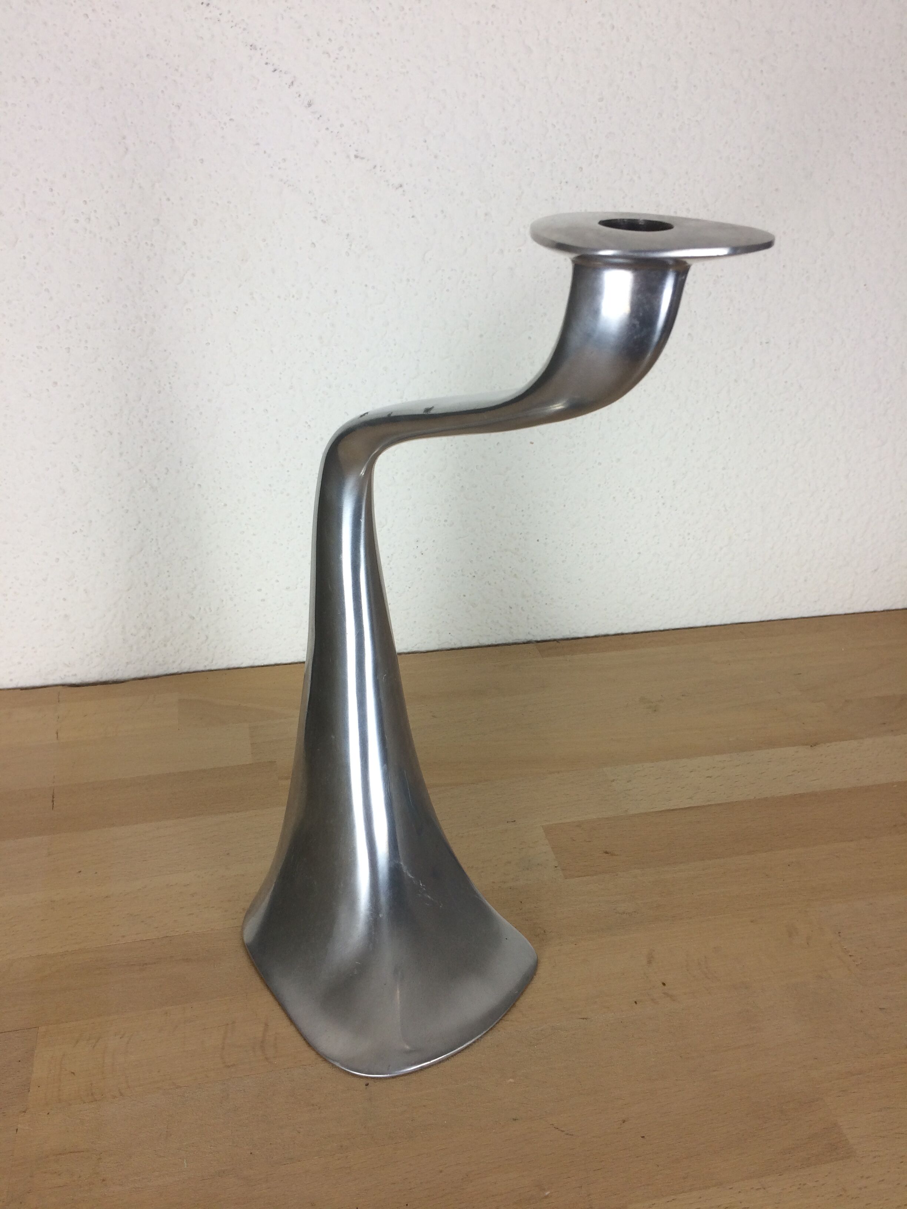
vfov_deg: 61.7
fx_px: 1013
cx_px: 454
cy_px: 604
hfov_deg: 48.2
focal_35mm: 29
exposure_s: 1/50
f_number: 2.2
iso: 32
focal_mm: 4.15
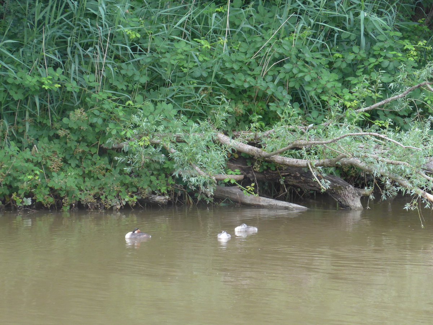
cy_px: 162
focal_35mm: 222
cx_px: 216
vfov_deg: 6.7
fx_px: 2777
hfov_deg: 8.9
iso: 400
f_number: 5.9
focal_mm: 42.8
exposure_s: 1/100
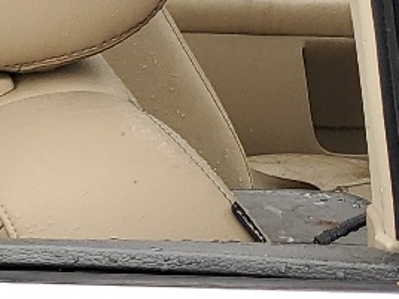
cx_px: -405
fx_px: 1787
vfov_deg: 9.5
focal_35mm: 155
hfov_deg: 11.5
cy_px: 333
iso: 50
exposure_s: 1/714
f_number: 1.5
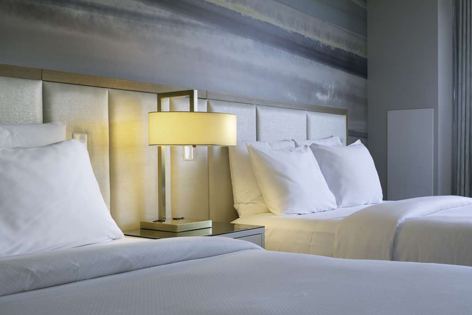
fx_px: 590
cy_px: 158
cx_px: 236
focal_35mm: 45
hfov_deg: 43.6
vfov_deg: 29.9
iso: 800
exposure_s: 1/50
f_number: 10
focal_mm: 45
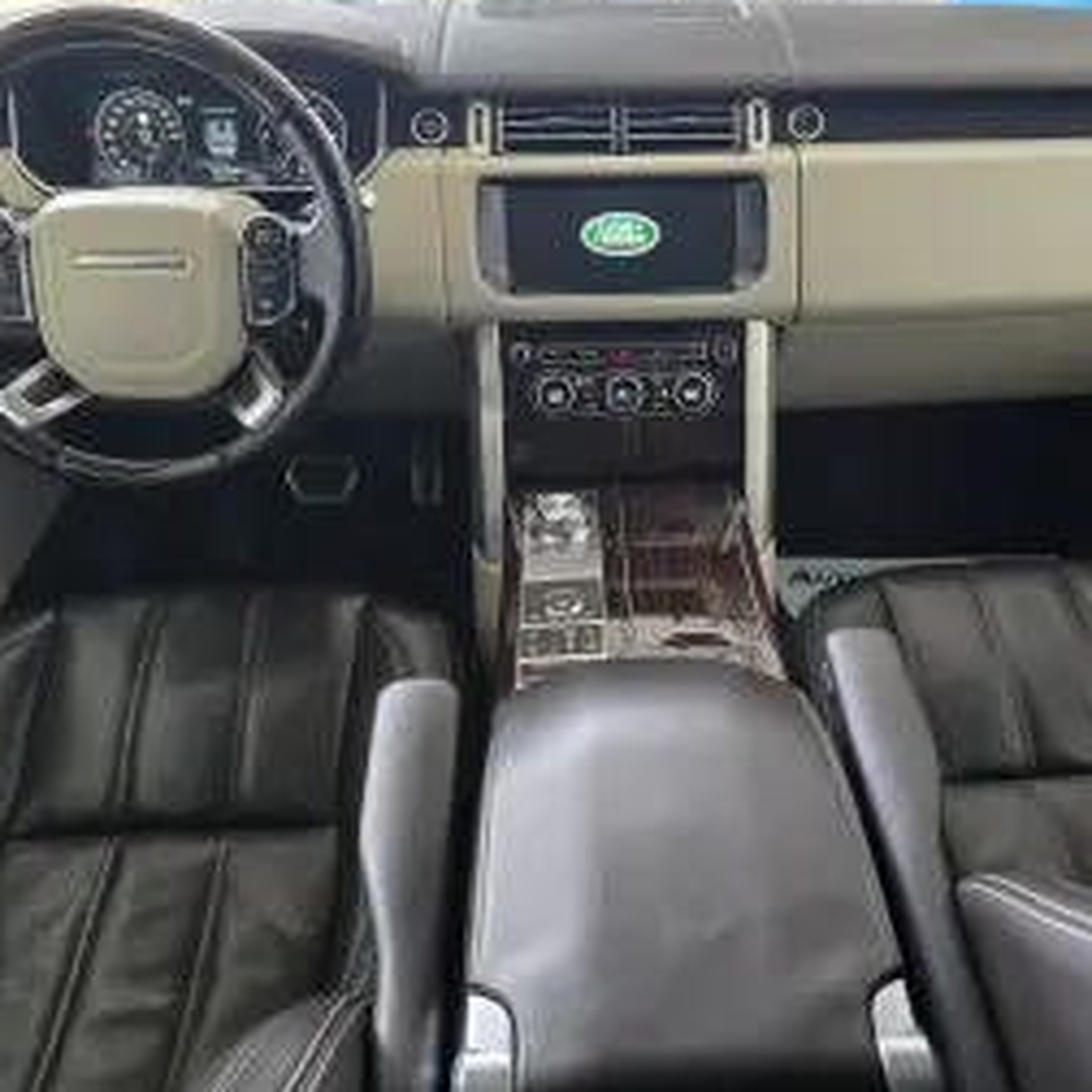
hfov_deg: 55.5
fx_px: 1035
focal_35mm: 29
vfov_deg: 55.6
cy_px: 520
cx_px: 602
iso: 250
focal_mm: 6.3
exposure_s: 1/50
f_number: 1.7
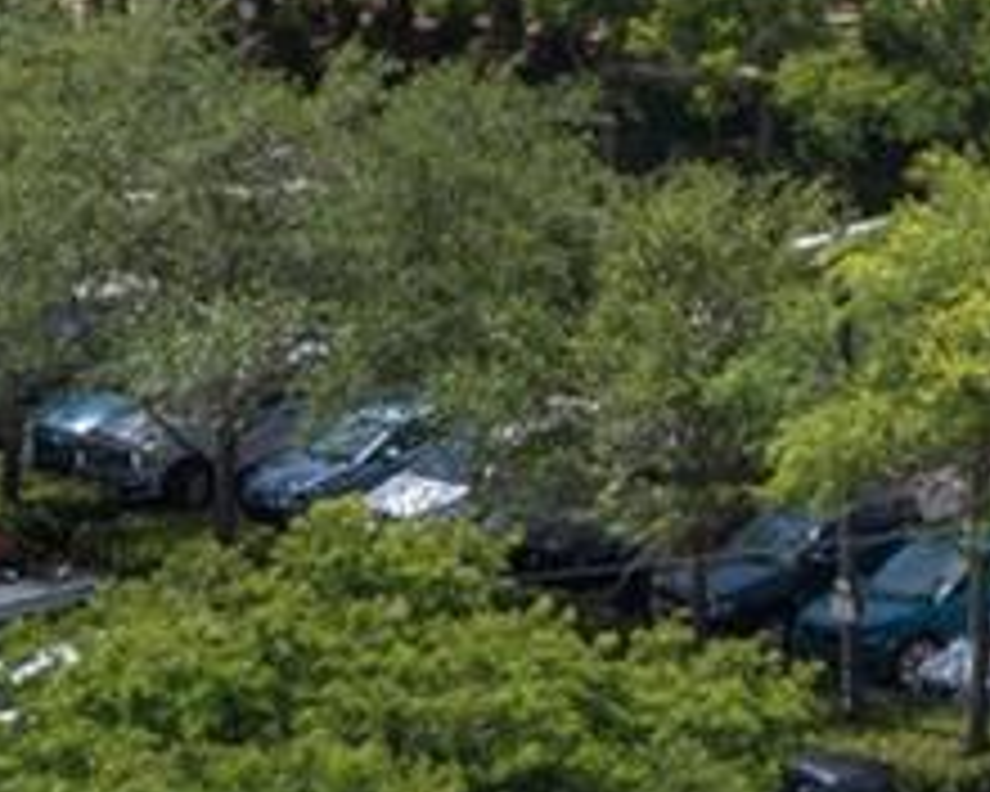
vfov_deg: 6.6
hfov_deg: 7.2
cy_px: -1332
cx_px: 3550
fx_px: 6392
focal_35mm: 218
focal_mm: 31.9
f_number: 11
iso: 200
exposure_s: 1/250
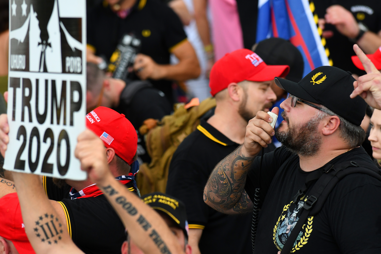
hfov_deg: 6.9
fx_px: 3175
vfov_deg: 4.6
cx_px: 190
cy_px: 127
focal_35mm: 300
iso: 1000
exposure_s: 1/500
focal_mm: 200
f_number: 5
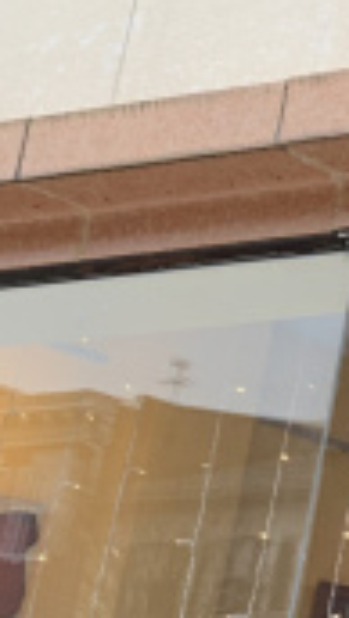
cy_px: 413
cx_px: 1216
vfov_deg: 19.0
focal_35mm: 112
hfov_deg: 8.2
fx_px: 1839
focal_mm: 4.25
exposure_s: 1/248
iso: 25
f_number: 1.8
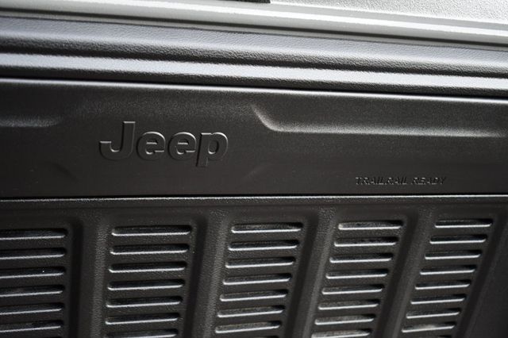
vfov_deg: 28.0
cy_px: 169
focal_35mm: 48
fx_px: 677
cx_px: 254
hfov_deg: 41.1
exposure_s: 1/250
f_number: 4.5
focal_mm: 32
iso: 640
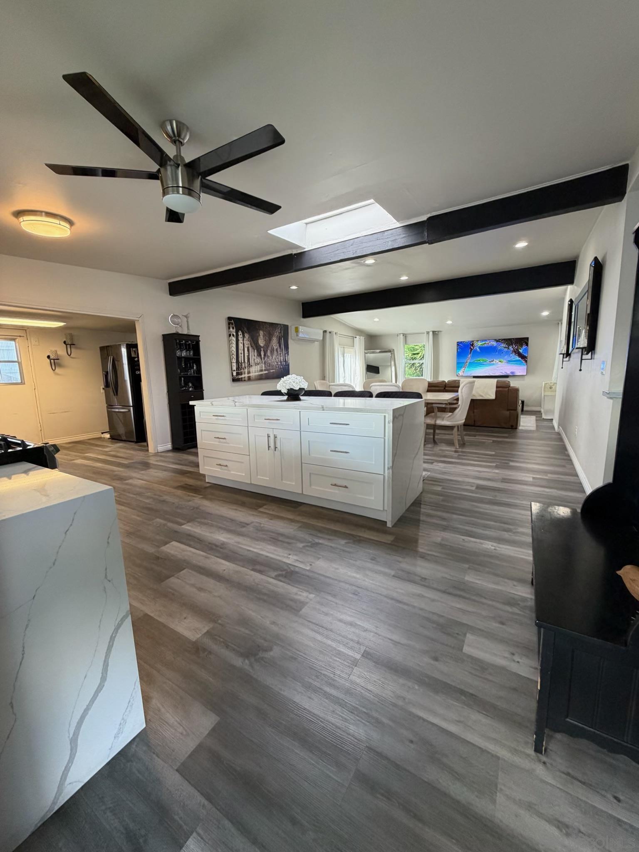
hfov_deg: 85.7
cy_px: 426
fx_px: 345
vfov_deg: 102.1
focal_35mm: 14
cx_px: 320
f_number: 2.2
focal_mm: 2.22
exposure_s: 1/60
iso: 200
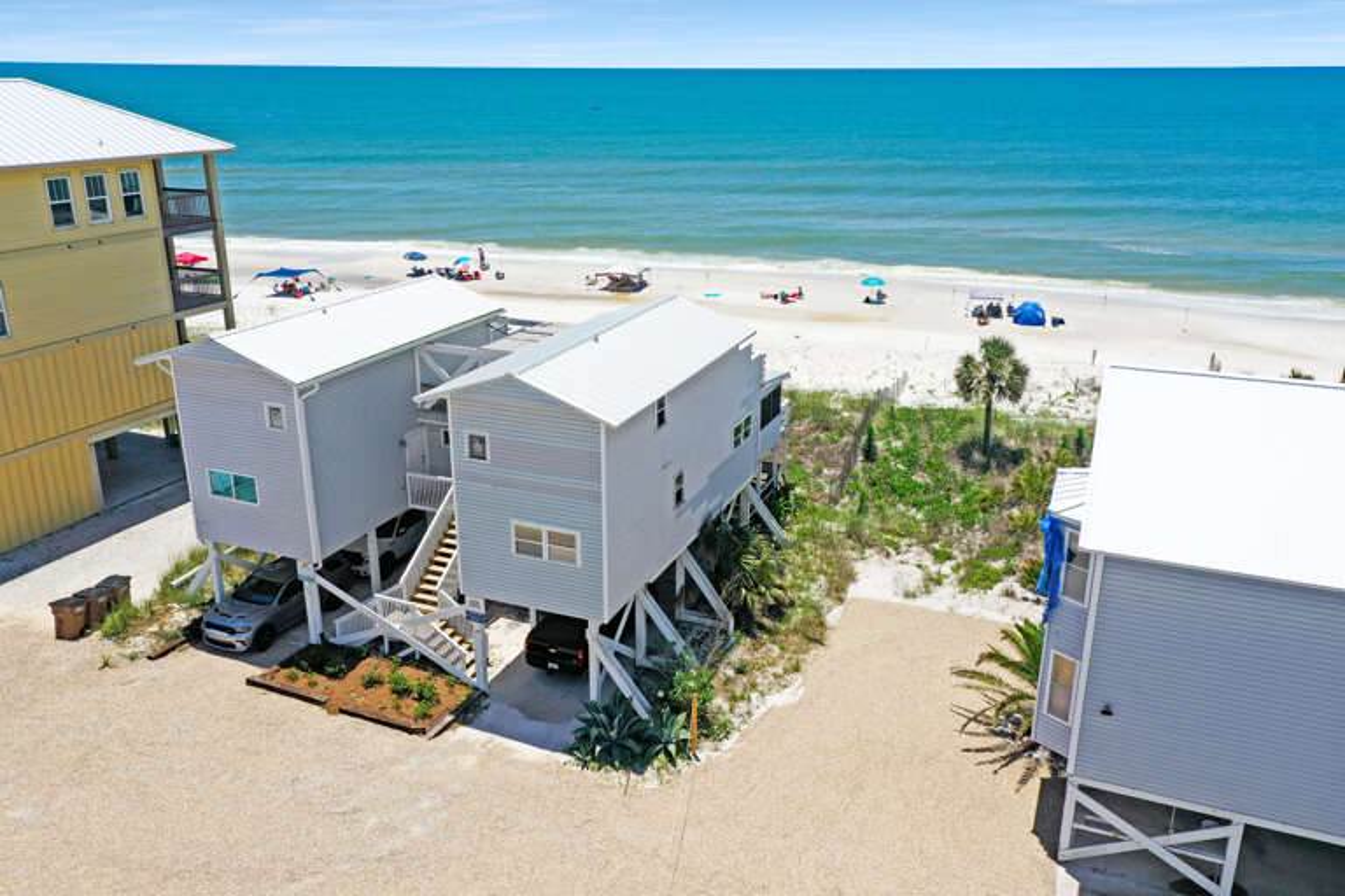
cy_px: 448
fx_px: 1046
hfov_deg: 65.5
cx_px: 672
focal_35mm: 28
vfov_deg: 46.4
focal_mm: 10.26
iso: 100
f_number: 6.3
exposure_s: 1/640
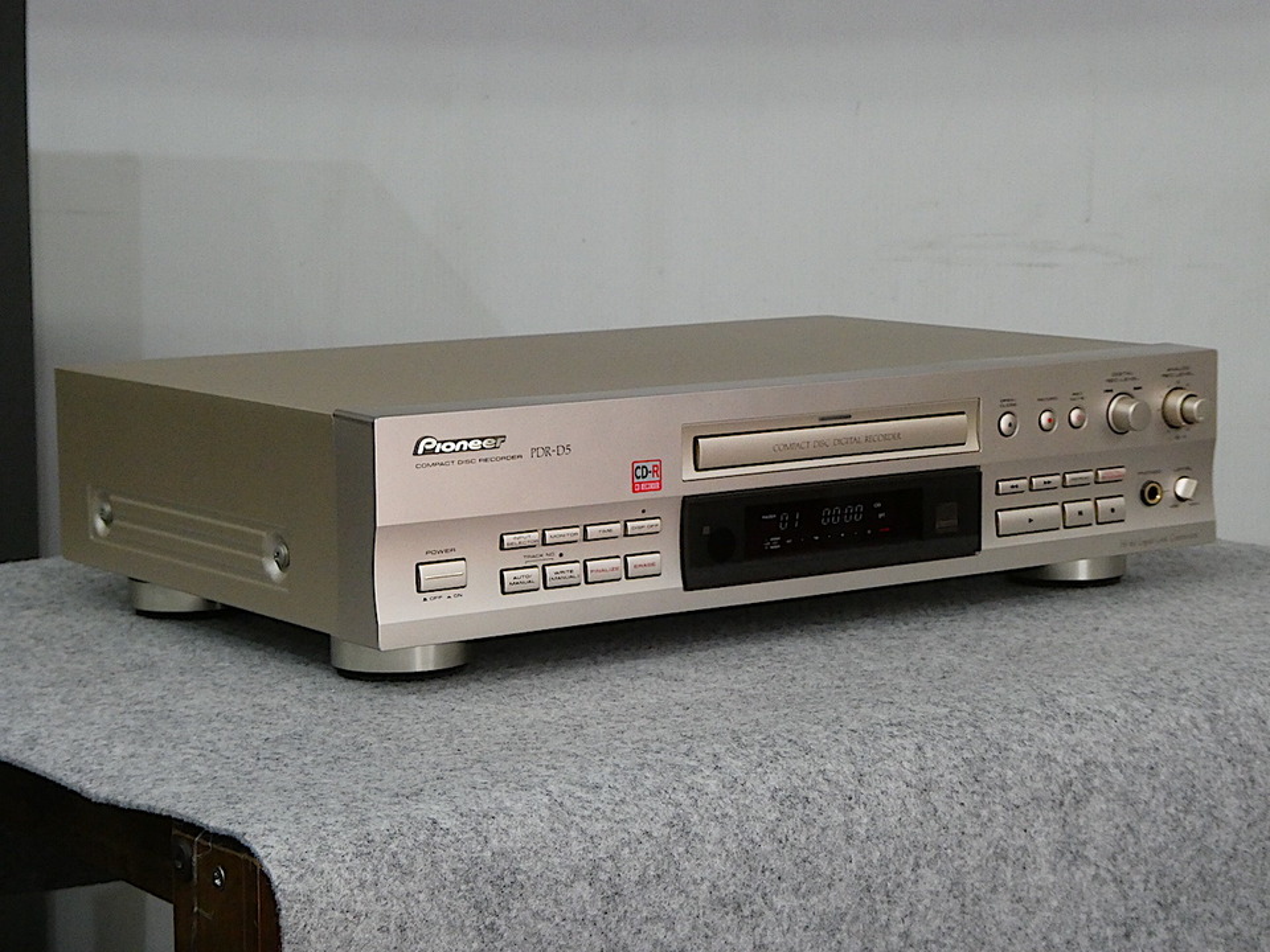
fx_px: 2898
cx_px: 635
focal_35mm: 79
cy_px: 476
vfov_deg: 18.7
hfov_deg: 24.7
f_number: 4.7
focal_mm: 14.1
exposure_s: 1/80
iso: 640
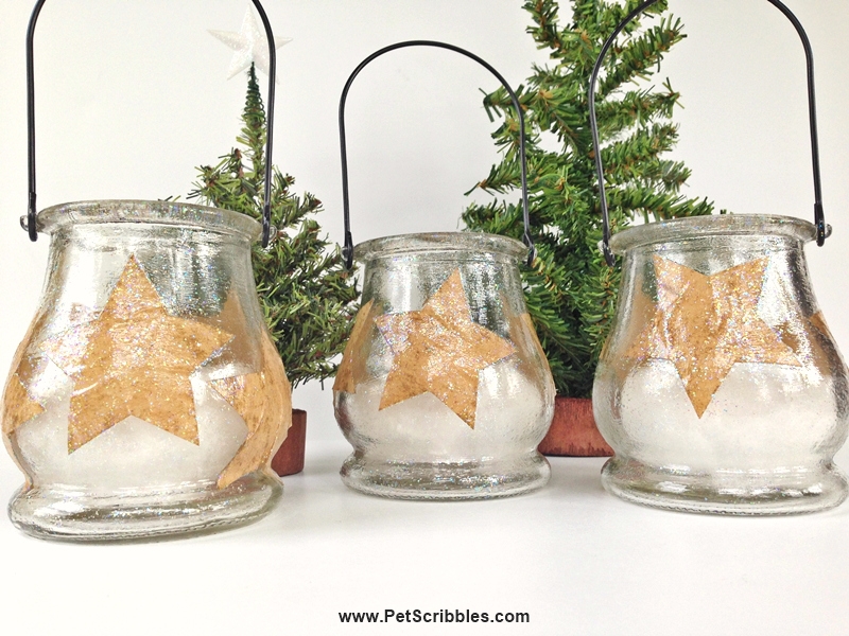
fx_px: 809
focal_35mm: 33
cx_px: 424
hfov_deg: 55.4
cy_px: 318
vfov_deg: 42.9
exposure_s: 1/120
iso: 80
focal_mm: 4.12
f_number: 2.4
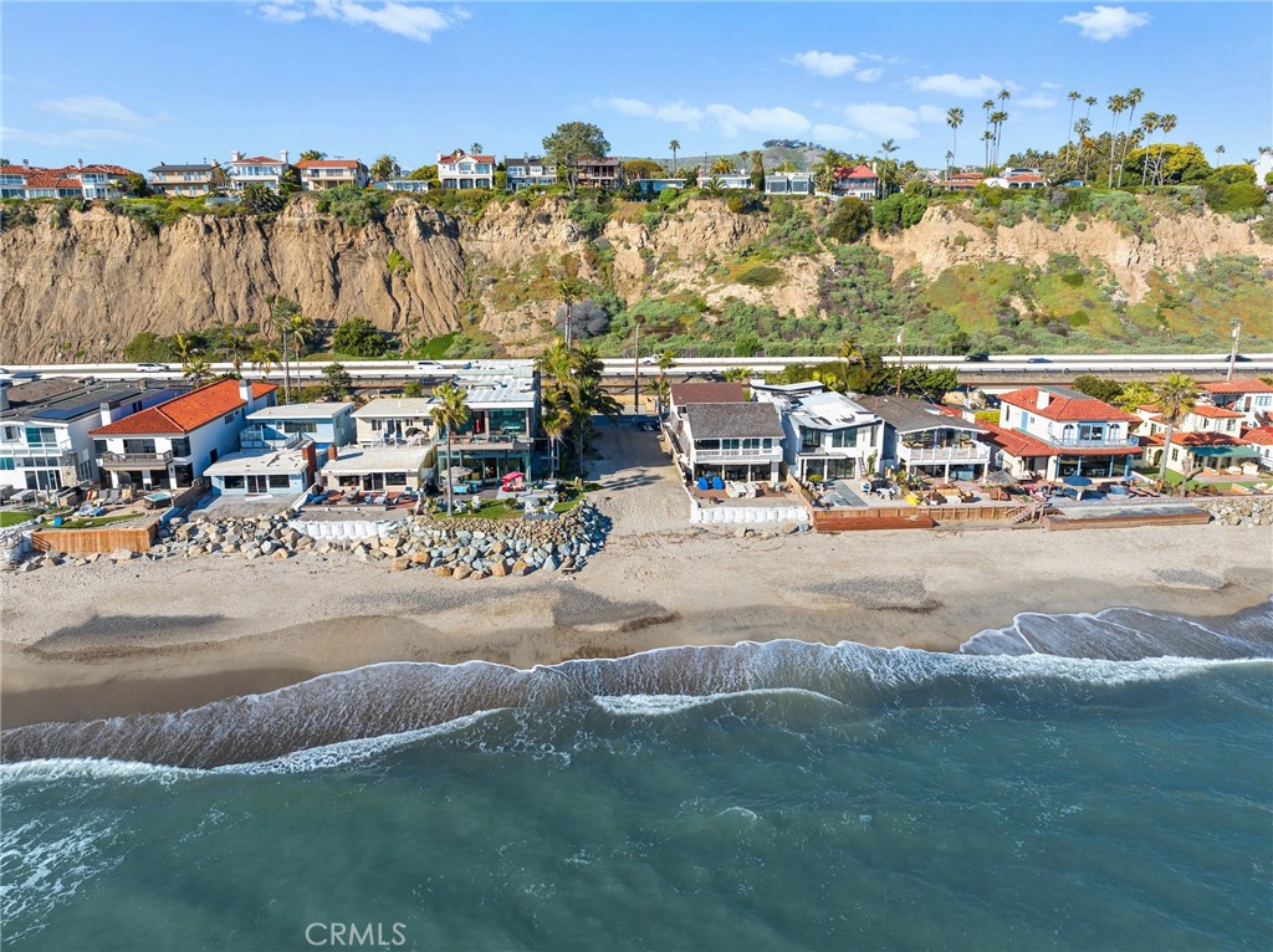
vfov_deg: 56.7
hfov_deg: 71.6
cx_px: 636
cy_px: 476
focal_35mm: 24
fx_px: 882
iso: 100
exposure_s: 1/40
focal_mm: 12.29
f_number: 4
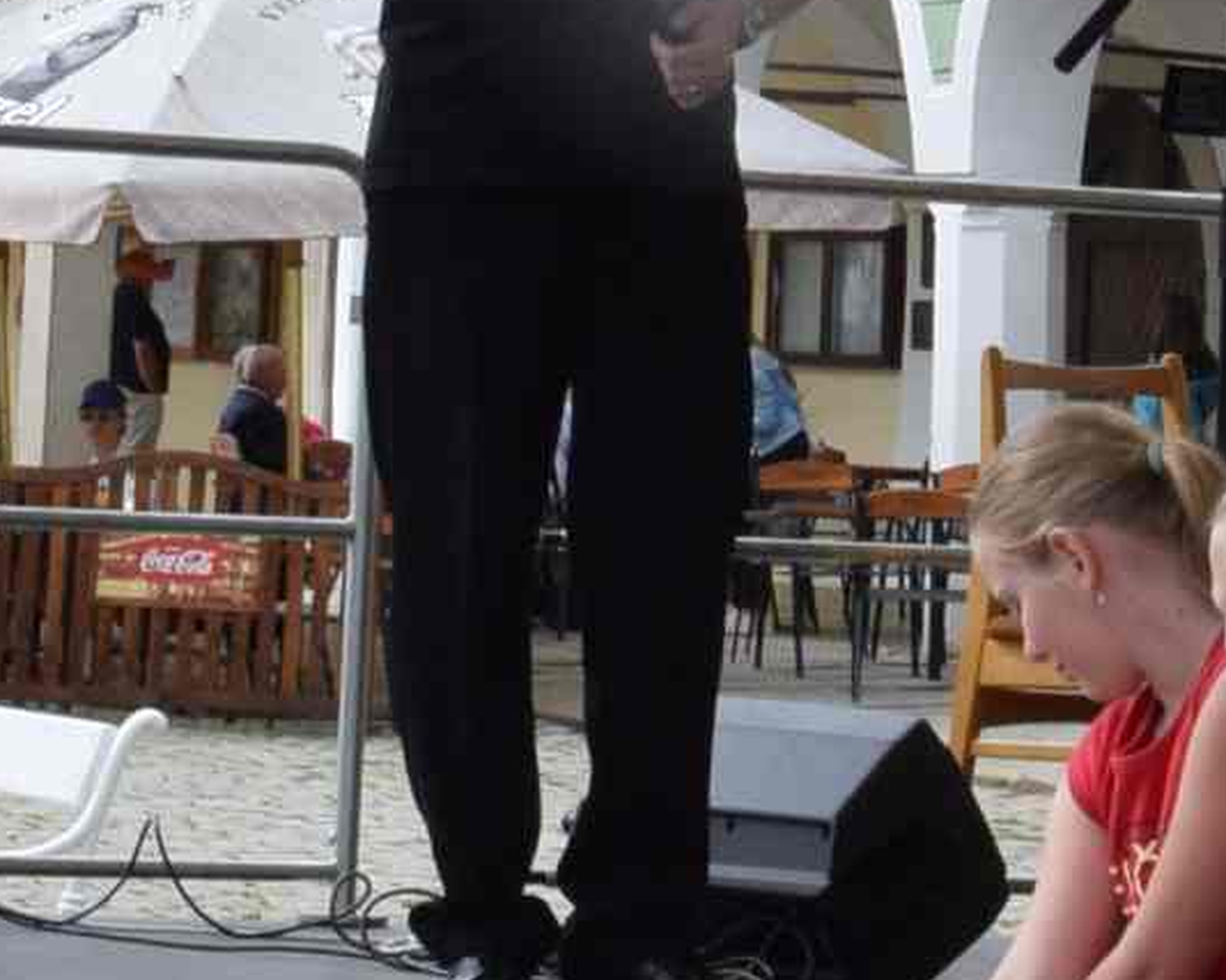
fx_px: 8017
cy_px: -200
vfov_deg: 6.9
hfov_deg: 8.7
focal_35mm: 221
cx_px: 962
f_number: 14
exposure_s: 1/100
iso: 400
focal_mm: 28
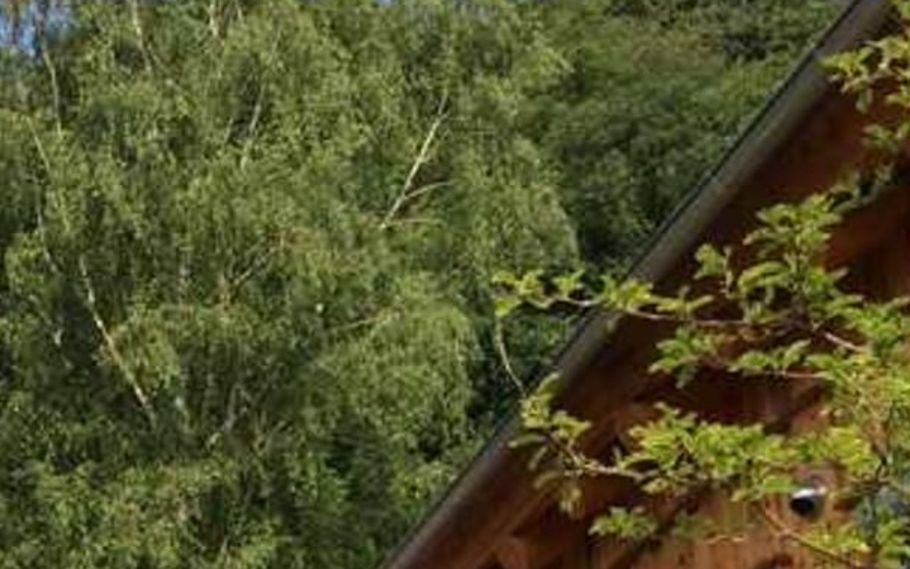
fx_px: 1513
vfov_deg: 20.9
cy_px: 501
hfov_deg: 31.5
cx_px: 44
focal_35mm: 61
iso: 32
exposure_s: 1/873
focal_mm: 4.15
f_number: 2.2
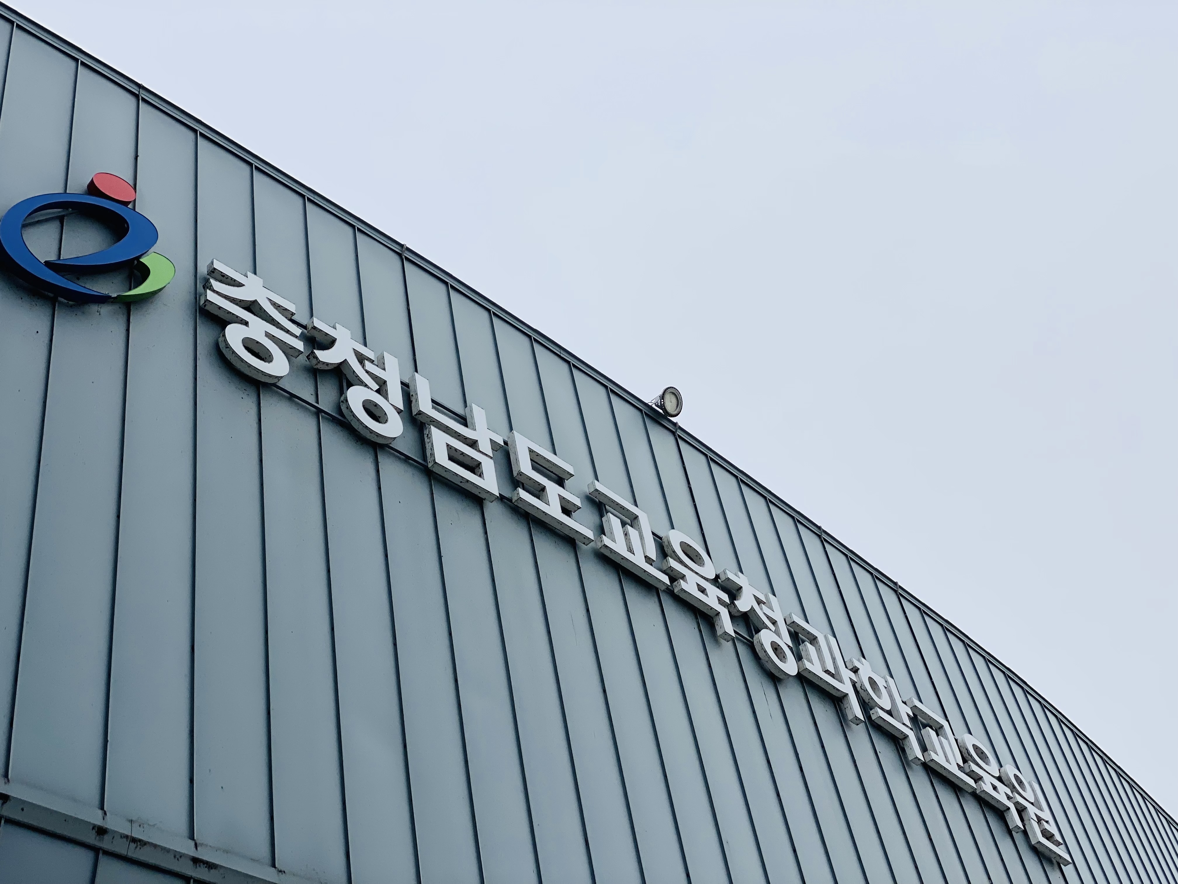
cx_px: 589
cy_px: 442
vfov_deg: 28.0
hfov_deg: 36.8
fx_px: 1770
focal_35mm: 52
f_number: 2
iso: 20
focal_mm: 6
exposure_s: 1/406
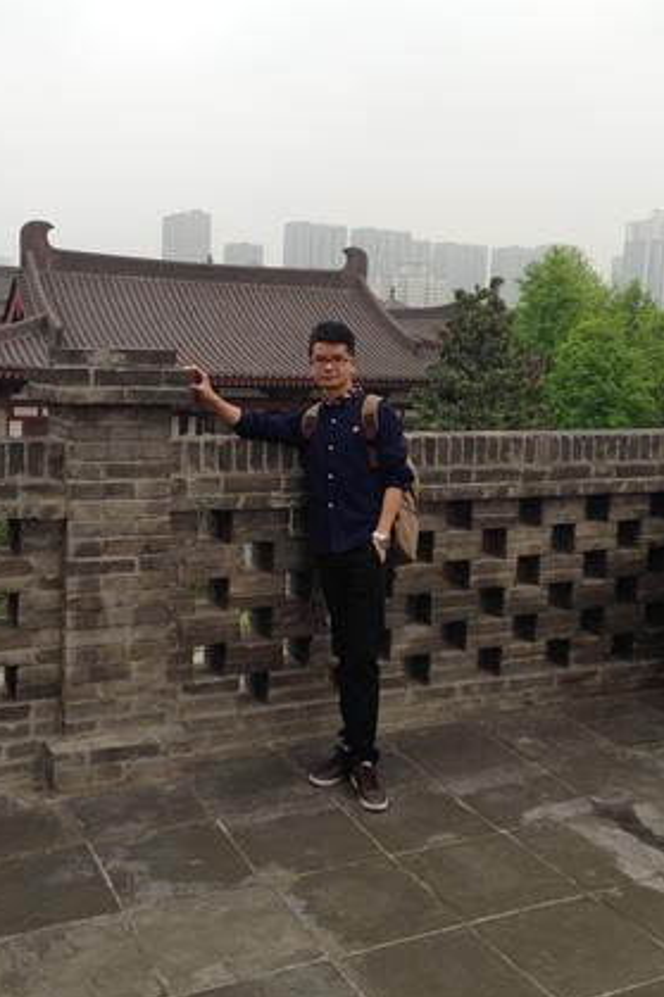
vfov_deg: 47.3
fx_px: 1135
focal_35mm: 41
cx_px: 318
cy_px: 440
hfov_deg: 32.6
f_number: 2.4
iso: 50
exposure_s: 1/263
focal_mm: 4.12
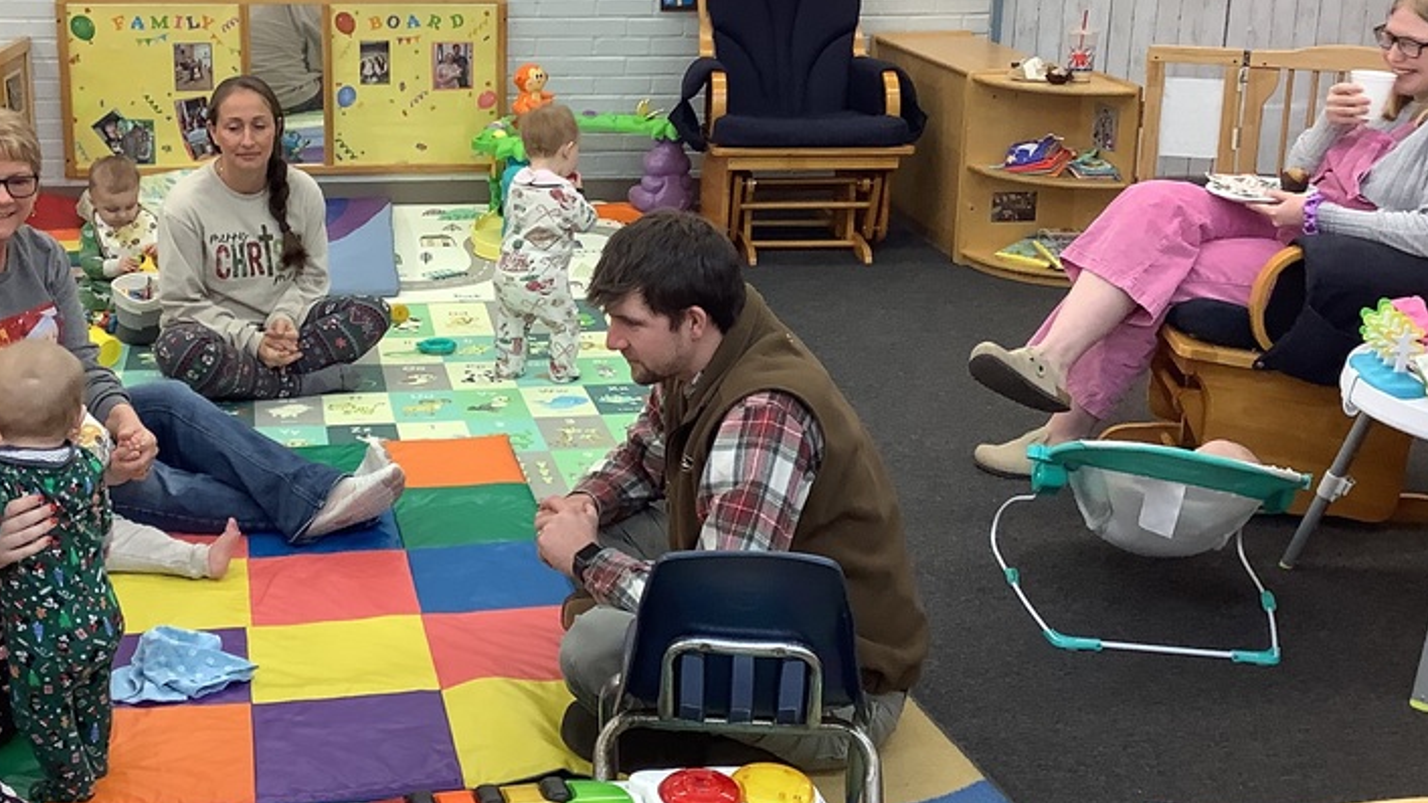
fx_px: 1855
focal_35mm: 49
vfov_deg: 24.3
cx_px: 550
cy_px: 273
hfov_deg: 41.8
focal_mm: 3.3
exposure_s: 1/60
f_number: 2.4
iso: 80
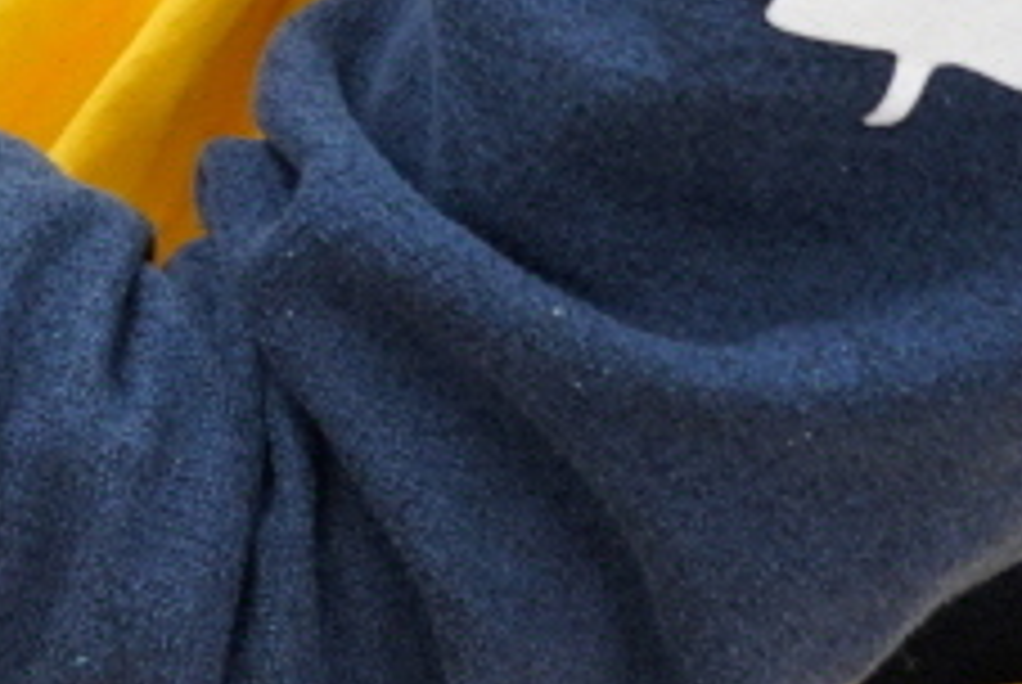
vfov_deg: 6.3
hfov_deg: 9.6
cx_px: -725
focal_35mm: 206
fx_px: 5856
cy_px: -1051
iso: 2500
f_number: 5.6
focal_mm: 36
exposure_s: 1/50
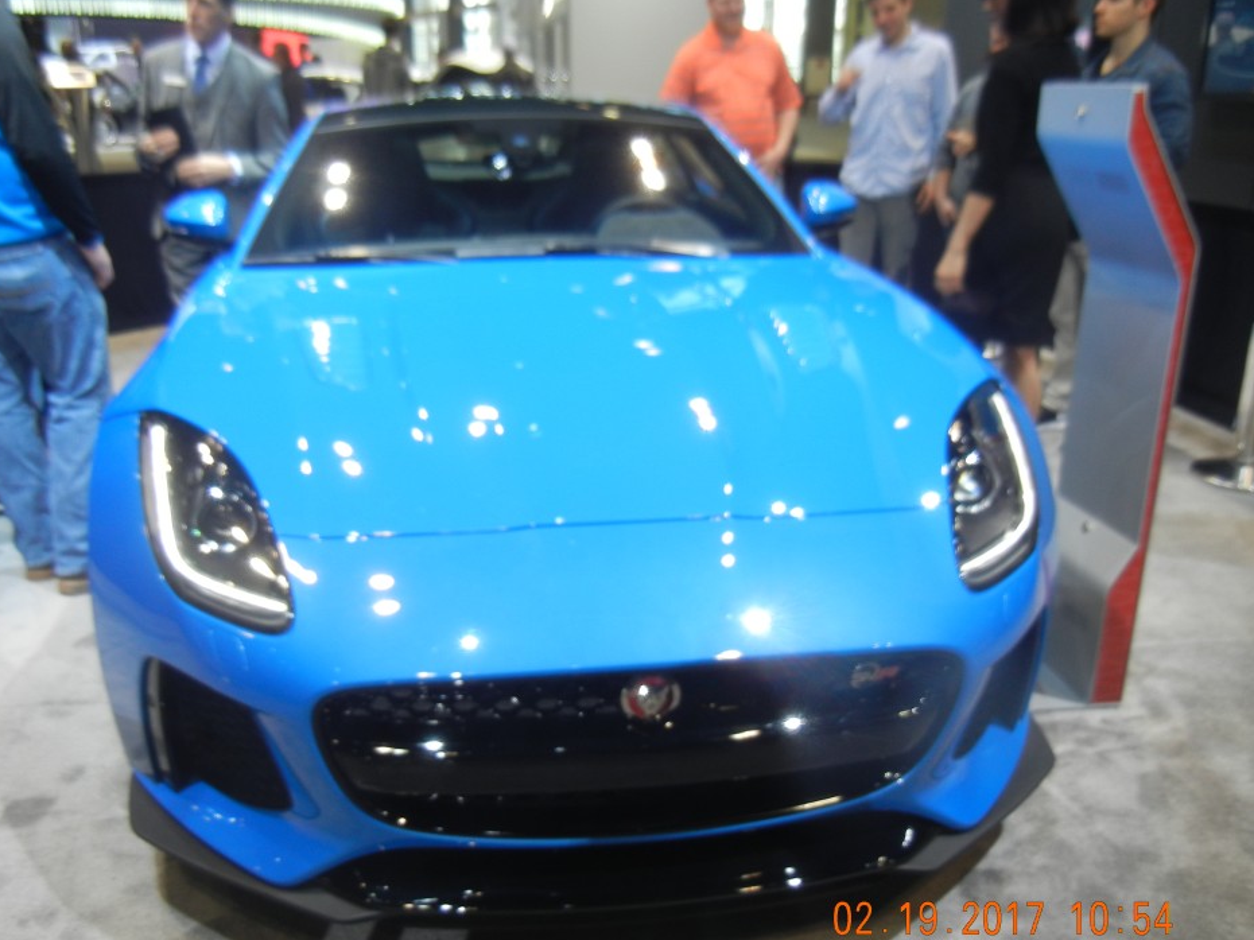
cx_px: 567
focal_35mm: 33
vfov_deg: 42.9
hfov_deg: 55.3
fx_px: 1195
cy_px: 509
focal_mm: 5.4
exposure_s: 1/31.5
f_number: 3.5
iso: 160
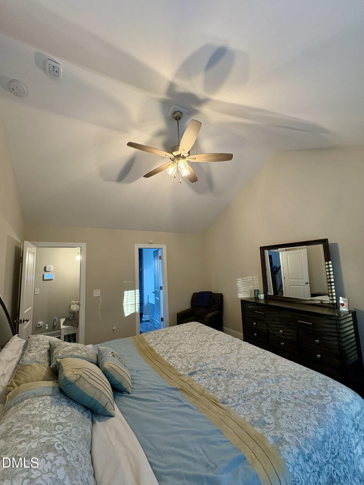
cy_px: 242
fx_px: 196
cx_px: 182
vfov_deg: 102.1
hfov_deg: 85.7
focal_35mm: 14
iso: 250
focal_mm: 2.22
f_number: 2.2
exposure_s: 1/60
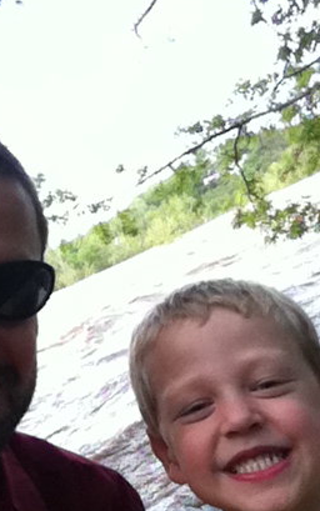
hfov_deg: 22.3
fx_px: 808
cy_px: 344
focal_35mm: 58
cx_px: 122
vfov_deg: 34.7
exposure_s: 1/512
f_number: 2.4
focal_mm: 3.85
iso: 125
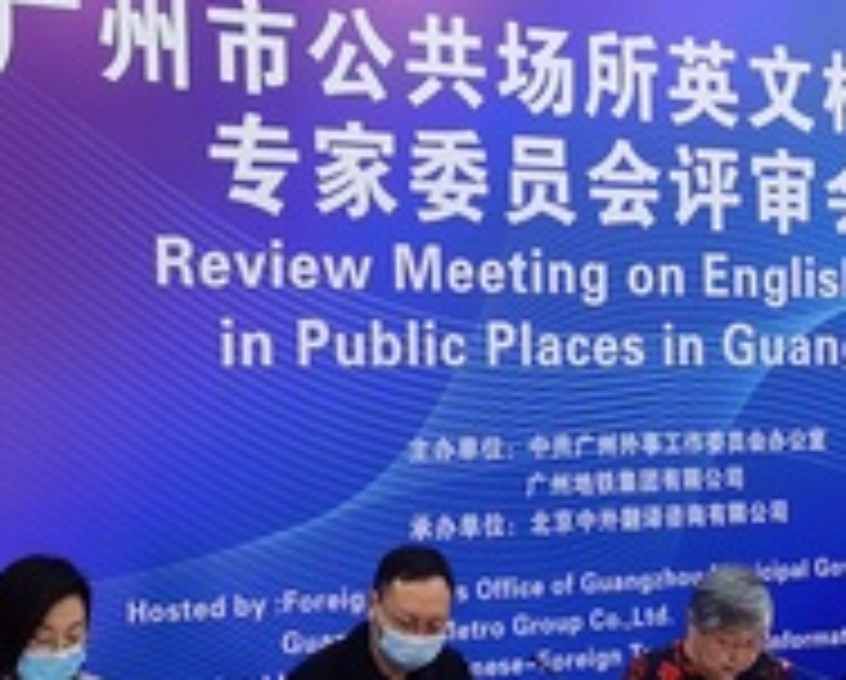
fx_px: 2182
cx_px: 576
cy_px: 441
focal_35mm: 87
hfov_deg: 21.8
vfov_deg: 17.7
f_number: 1.8
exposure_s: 1/100
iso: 125
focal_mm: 5.58
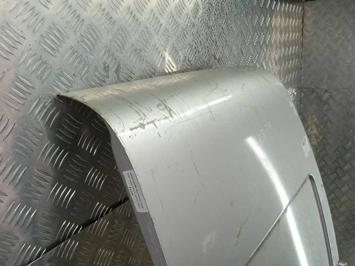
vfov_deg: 51.4
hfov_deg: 65.3
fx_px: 277
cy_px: 133
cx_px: 178
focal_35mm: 27
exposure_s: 1/100
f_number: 1.6
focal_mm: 4.11
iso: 113
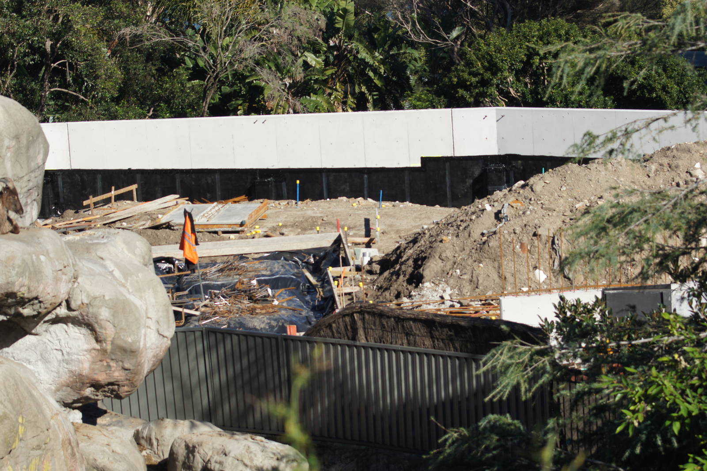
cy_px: 236
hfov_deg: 18.2
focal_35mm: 112
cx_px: 354
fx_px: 2208
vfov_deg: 12.2
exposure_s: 1/400
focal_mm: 75
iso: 200
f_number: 8
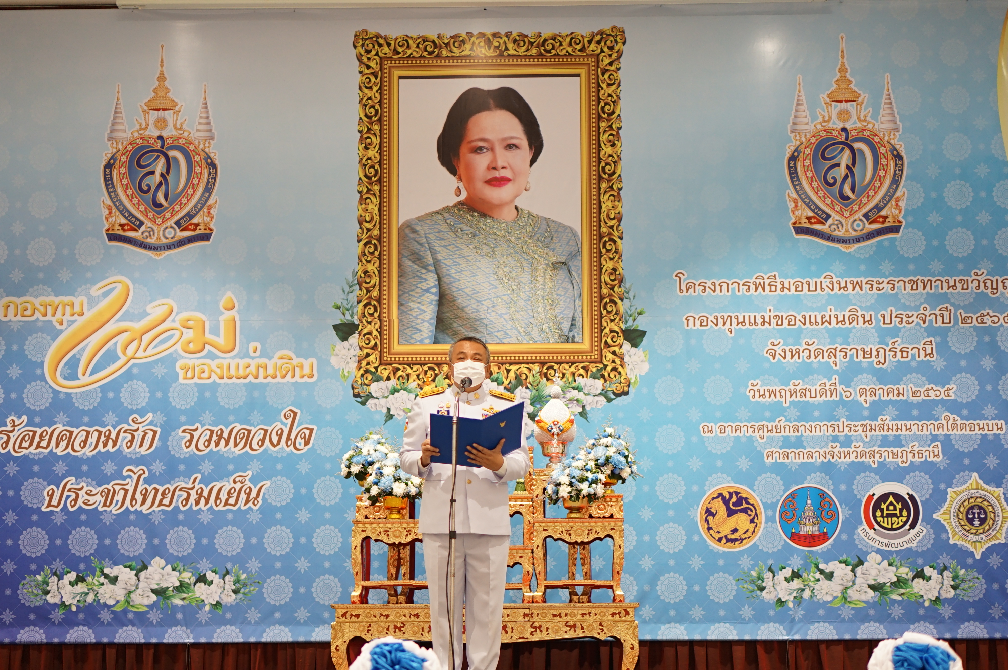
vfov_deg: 18.1
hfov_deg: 27.0
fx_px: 2098
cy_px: 335
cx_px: 504
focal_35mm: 75
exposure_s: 1/160
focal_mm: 50
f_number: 1.8
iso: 500
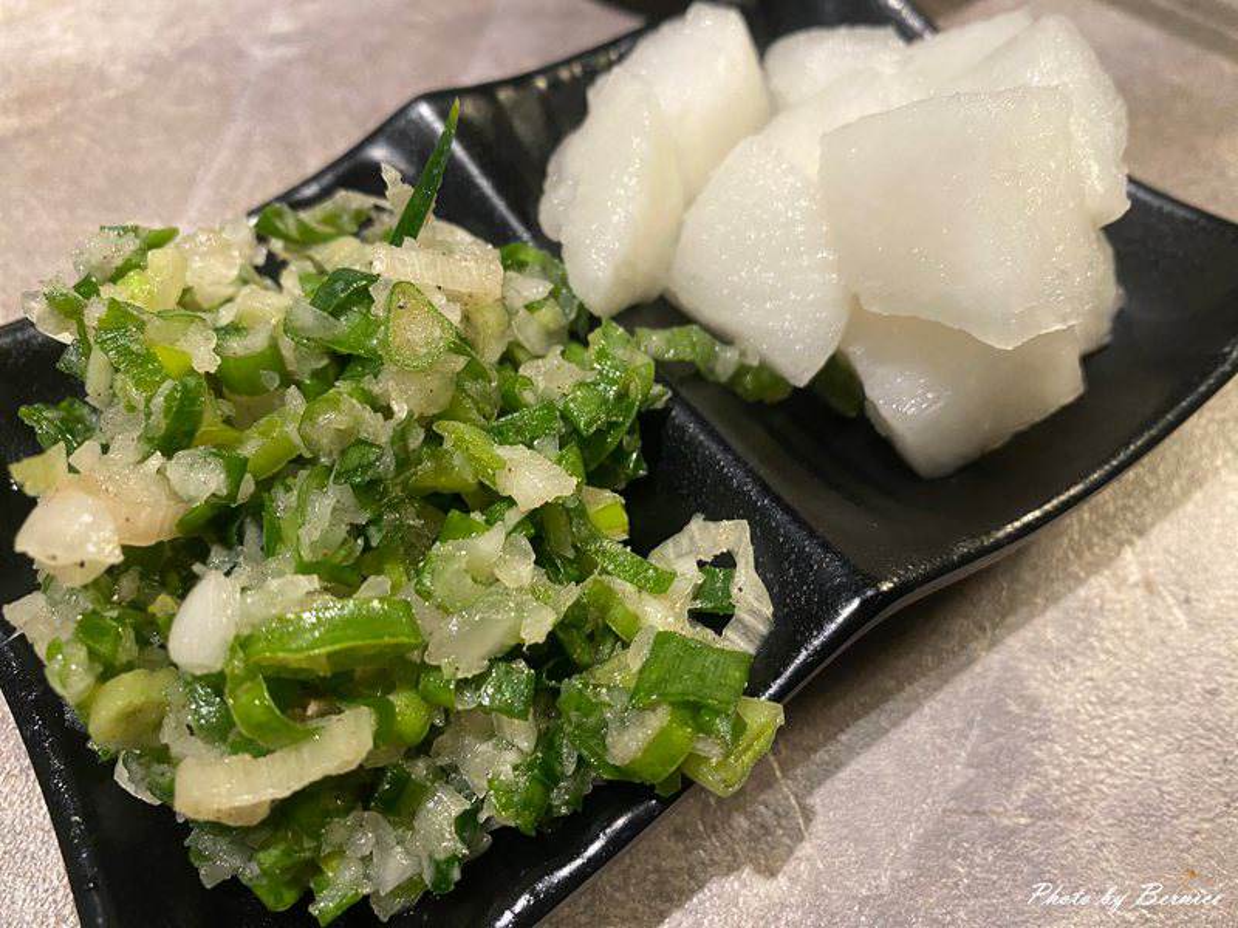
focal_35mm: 25
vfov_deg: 54.9
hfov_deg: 69.4
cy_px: 464
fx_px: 894
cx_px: 619
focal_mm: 4.25
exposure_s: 1/60
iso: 250
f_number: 1.8
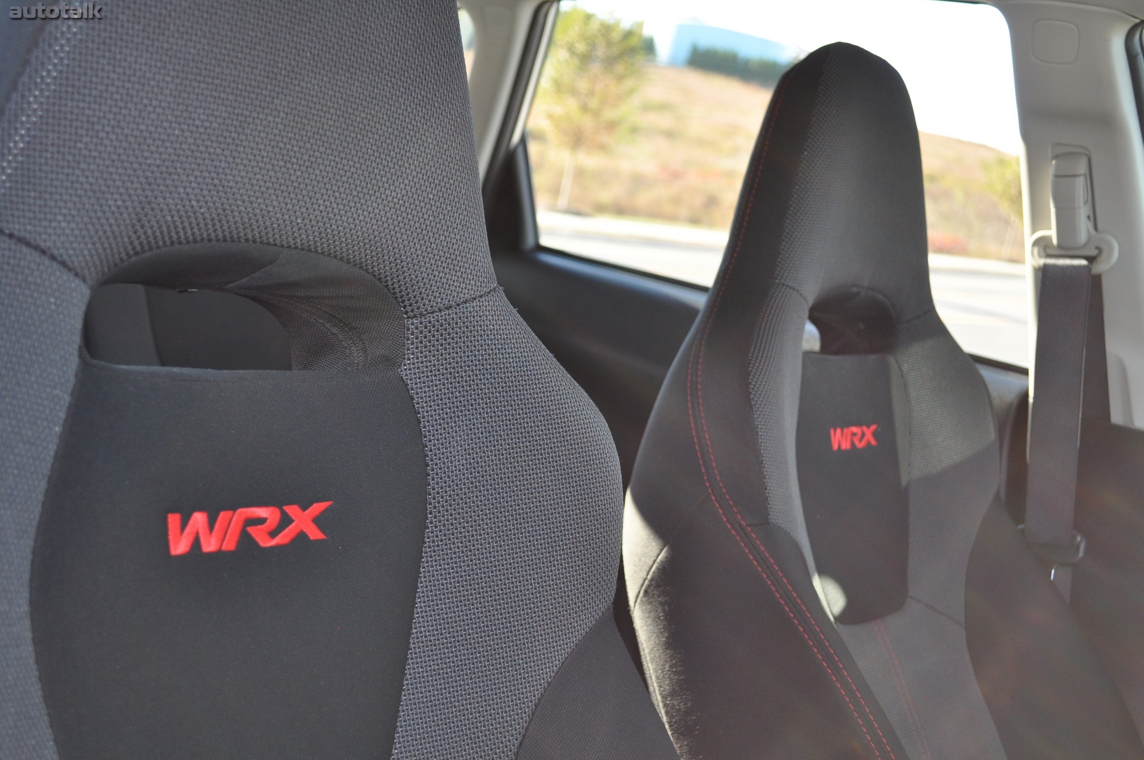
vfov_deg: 28.0
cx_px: 572
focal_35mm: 48
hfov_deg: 41.2
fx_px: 1524
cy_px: 380
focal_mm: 32
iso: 400
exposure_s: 1/200
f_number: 4.8
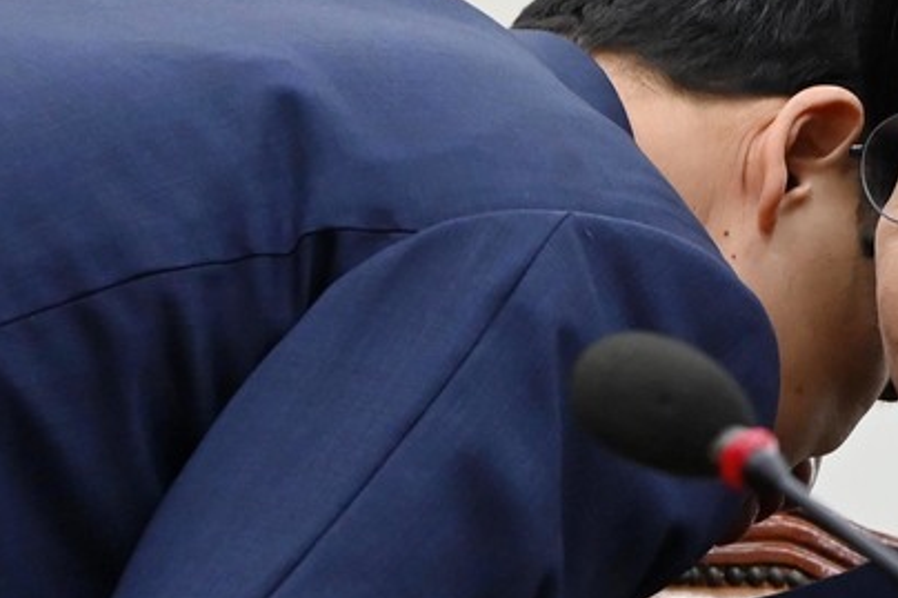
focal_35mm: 298
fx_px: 7430
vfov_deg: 4.6
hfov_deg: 6.9
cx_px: 1160
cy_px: 472
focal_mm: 86
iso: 3200
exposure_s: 1/250
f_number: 5.6
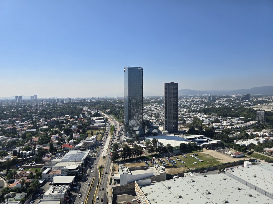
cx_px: 136
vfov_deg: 58.9
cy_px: 102
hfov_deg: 73.9
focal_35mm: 23
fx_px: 181
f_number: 1.7
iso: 12
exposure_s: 1/1195
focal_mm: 6.3
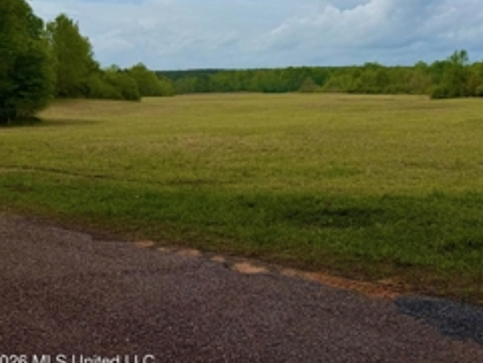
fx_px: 558
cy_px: 87
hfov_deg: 44.8
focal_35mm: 40
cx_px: 378
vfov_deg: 35.1
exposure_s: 1/10309
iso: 80
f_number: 1.78
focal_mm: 6.76
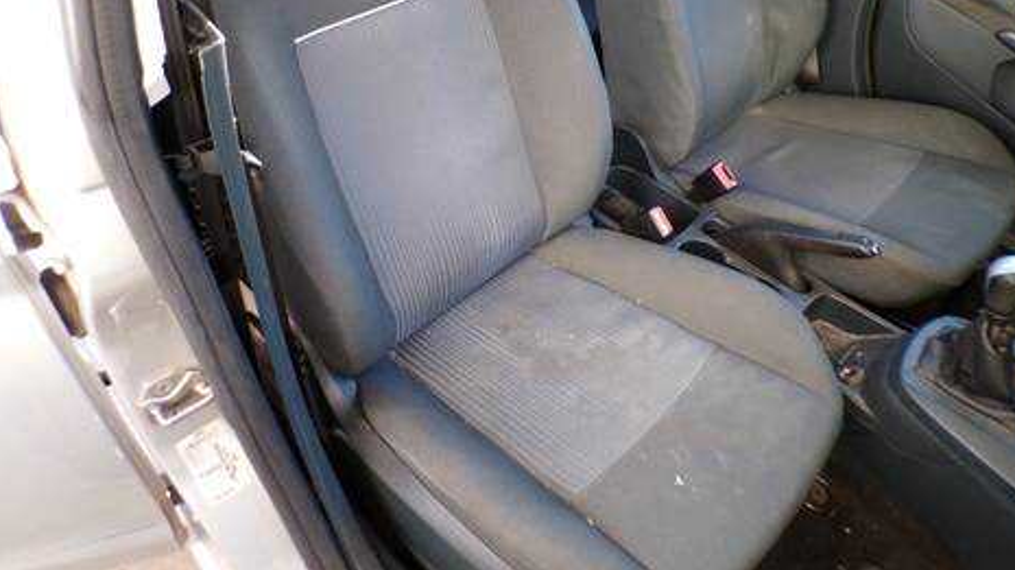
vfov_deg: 42.3
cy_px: 197
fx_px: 726
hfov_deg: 69.9
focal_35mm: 27
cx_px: 517
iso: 159
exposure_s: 1/34
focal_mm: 4.3
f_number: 3
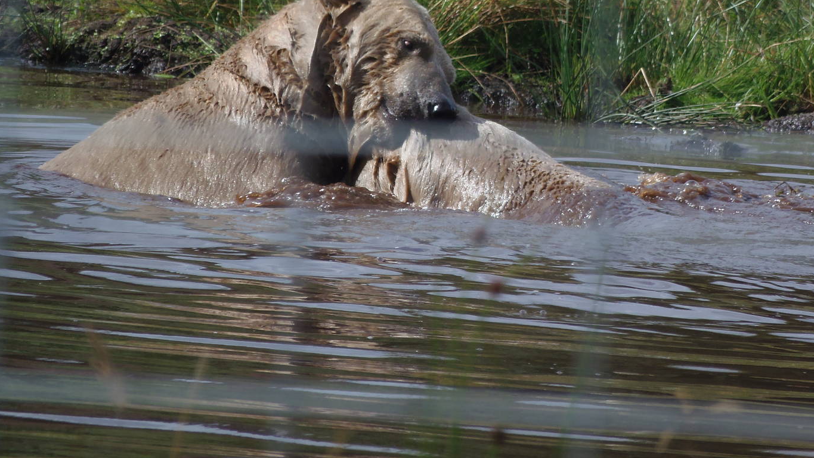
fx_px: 16211
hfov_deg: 2.9
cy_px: 115
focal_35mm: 751
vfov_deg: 1.6
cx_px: 475
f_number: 5
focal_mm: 109
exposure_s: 1/400
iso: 64
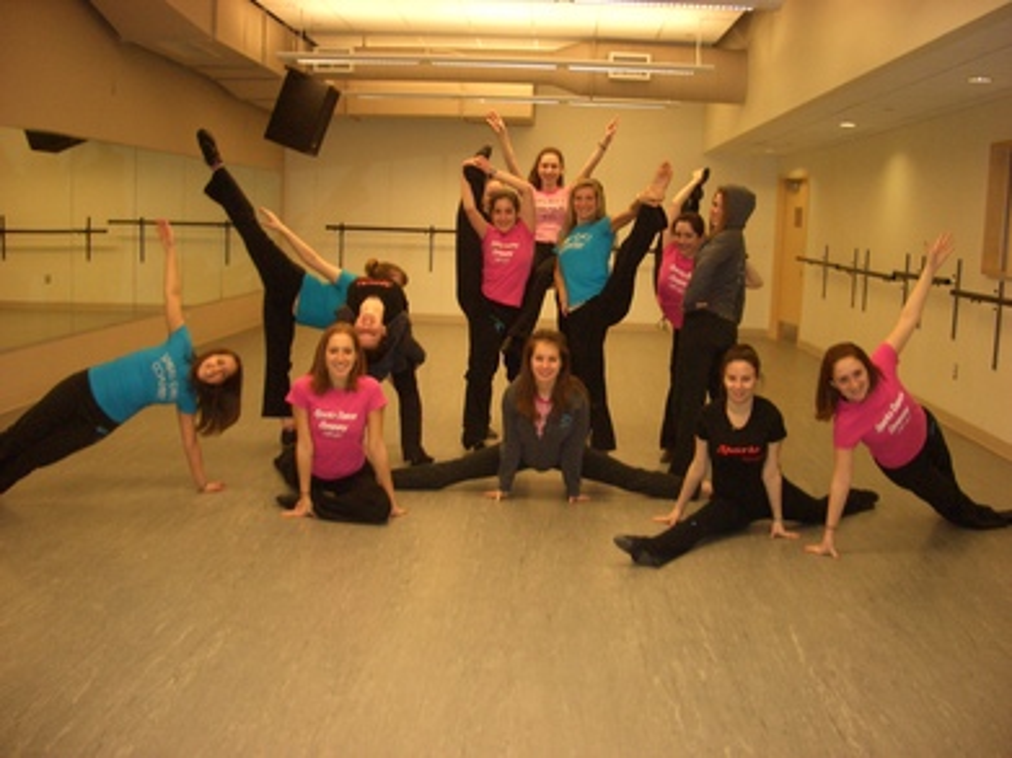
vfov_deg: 40.7
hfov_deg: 52.6
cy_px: 379
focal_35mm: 35
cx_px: 506
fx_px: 1023
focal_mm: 5.8
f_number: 2.6
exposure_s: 1/60
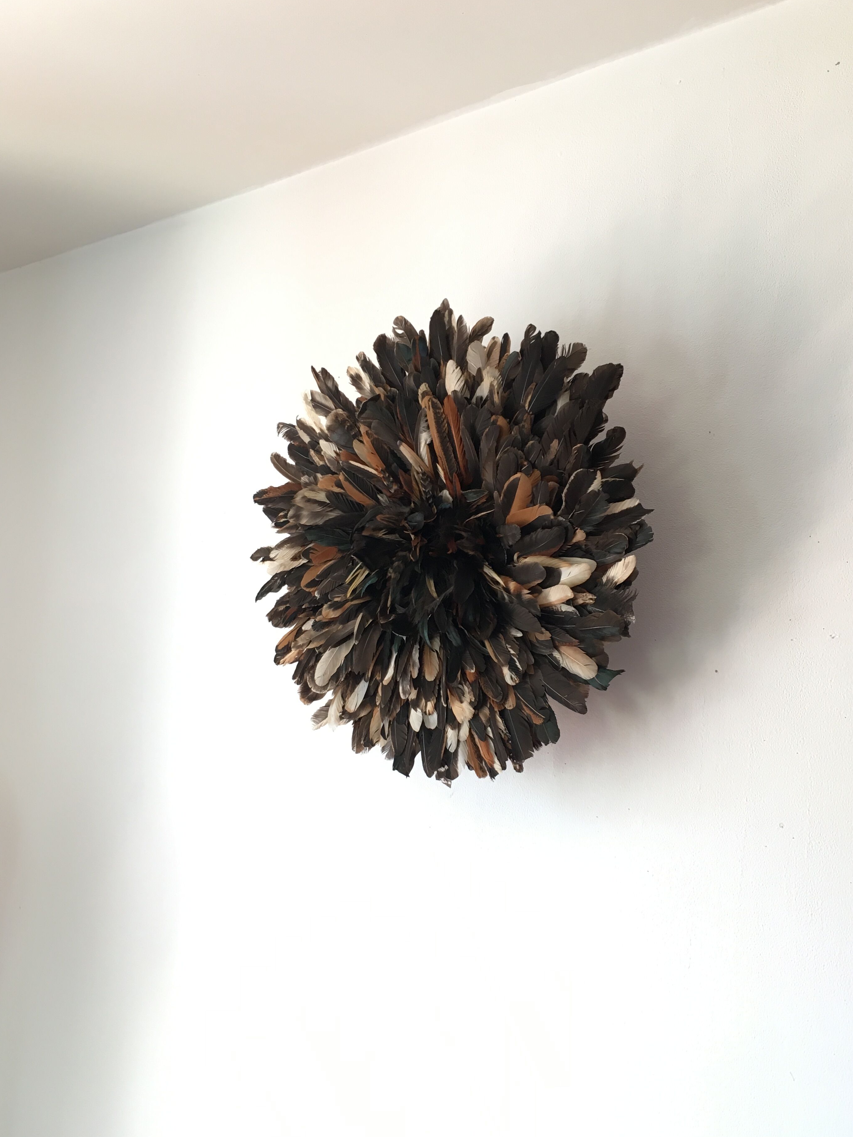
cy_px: 593
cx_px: 448
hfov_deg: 44.2
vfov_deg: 56.8
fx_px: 1051
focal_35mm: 32
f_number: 2.2
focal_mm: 4.15
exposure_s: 1/33
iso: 80
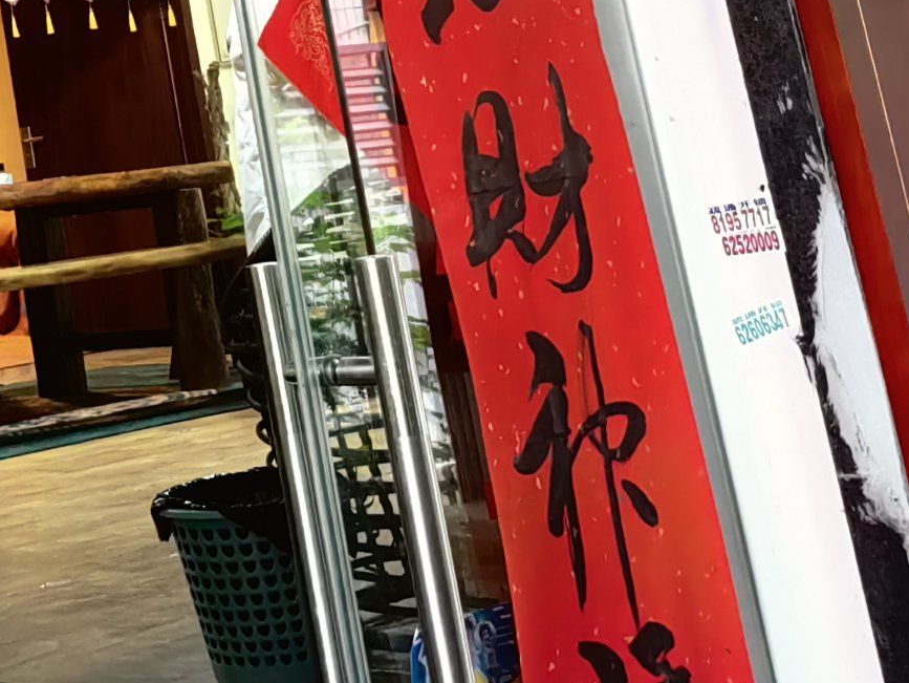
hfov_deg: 20.9
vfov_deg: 16.0
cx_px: -279
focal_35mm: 85
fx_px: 2233
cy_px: -325
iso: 800
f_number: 1.8
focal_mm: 5.54
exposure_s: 1/50
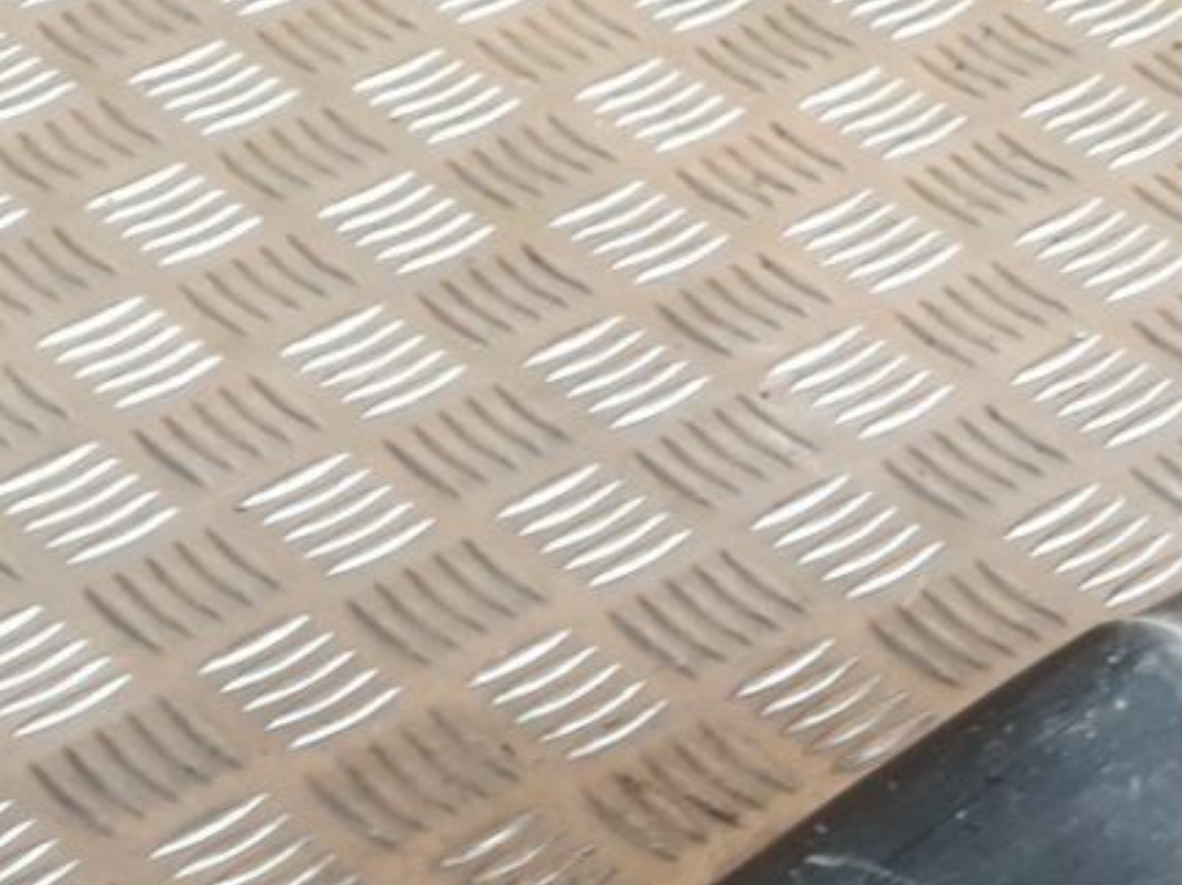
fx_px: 3003
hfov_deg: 22.0
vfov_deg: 15.4
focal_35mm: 88
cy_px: 1363
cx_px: 957
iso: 100
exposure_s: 1/33
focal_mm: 3.6
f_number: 1.9
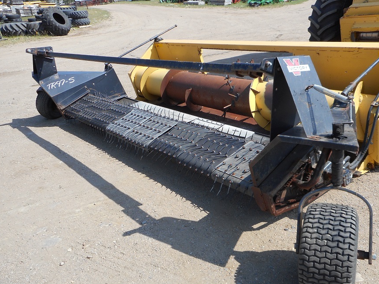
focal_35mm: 30
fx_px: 328
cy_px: 168
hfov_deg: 59.8
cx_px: 209
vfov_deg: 46.6
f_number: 3.7
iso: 80
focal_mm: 4.5
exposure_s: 1/500
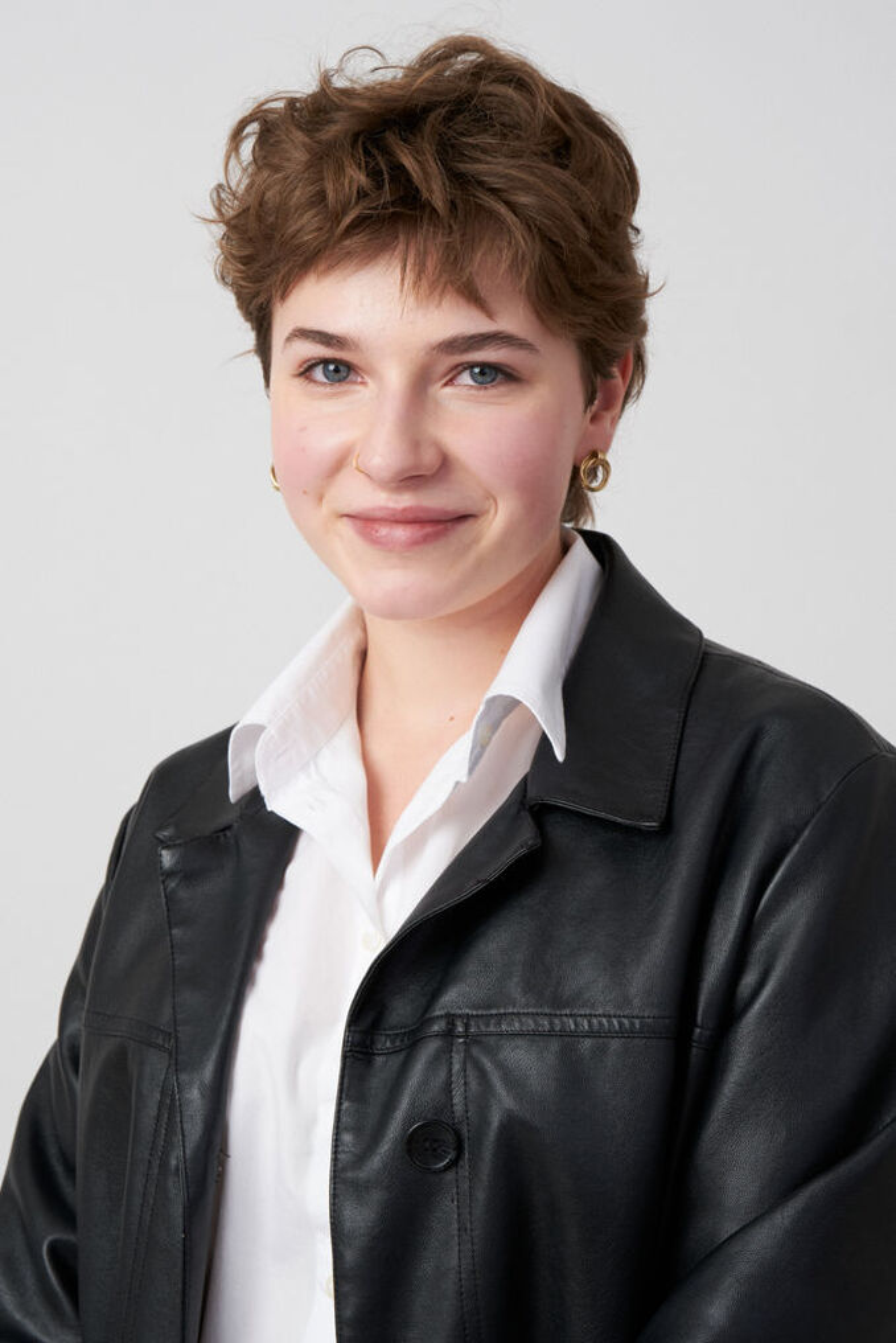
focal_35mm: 84
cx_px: 448
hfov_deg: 16.3
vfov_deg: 24.2
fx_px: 3134
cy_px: 672
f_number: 8
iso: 160
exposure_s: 1/125
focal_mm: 56
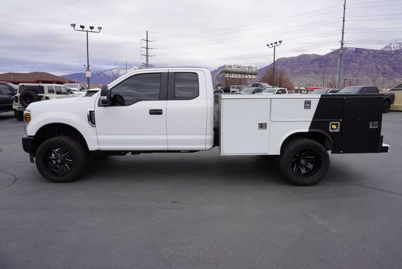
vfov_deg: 53.2
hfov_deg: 73.7
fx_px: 268
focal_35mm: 24
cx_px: 201
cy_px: 134
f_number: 8
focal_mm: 16
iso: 100
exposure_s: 1/125
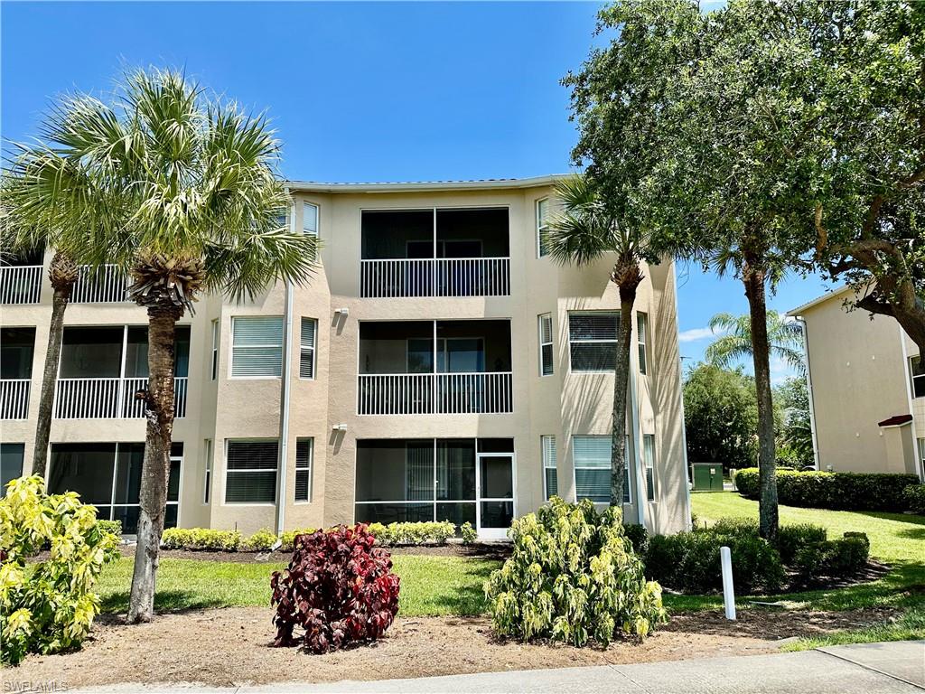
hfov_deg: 71.6
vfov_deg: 56.8
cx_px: 462
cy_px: 347
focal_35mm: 24
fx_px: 641
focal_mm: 6.86
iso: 80
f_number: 1.78
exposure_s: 1/3058
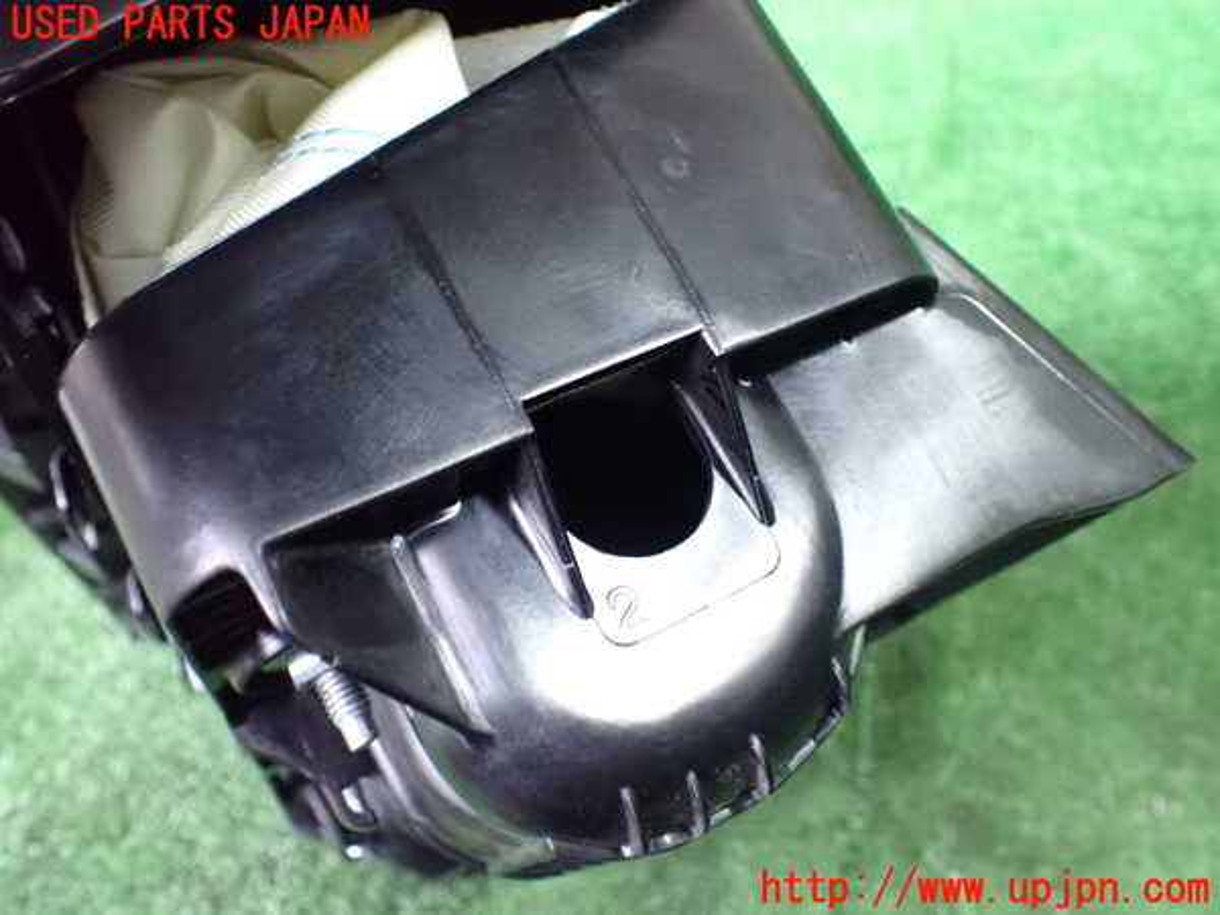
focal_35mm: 30
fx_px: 1057
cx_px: 610
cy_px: 458
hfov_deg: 60.0
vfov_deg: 46.8
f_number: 2.3
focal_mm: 5.4
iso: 1600
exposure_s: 1/30
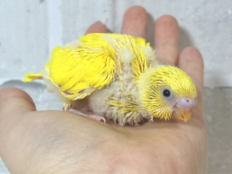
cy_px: 87
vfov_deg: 28.0
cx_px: 116
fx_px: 349
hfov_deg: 36.8
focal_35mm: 52
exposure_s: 1/50
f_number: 1.6
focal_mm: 5.96
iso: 25
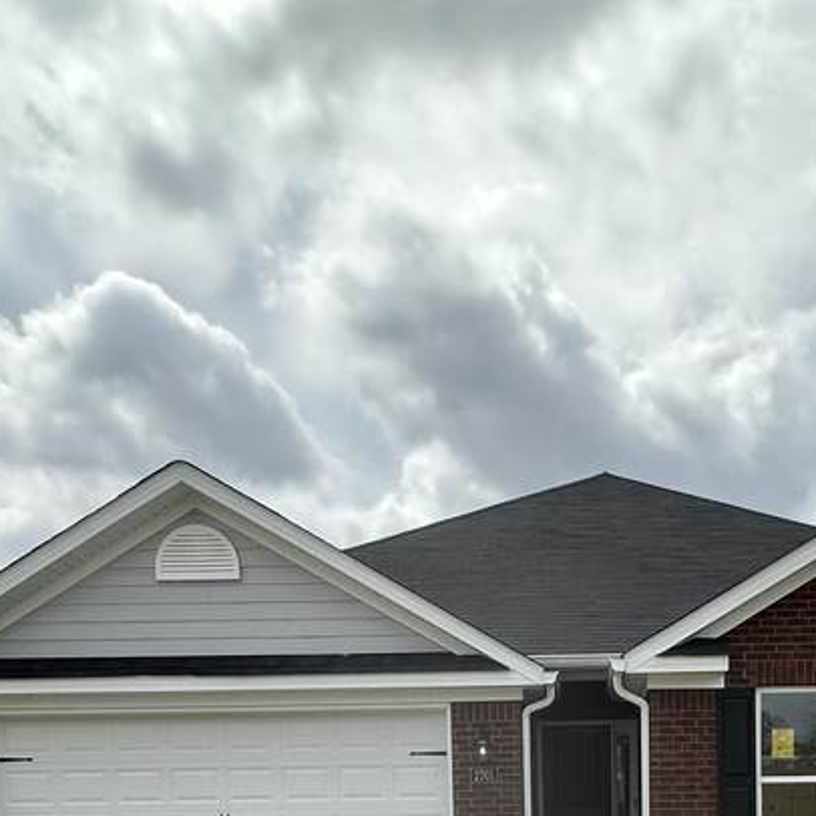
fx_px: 1040
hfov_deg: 41.5
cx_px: 617
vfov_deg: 36.0
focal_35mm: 39
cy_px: 912
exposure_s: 1/1473
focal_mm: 2.22
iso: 40
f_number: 2.2
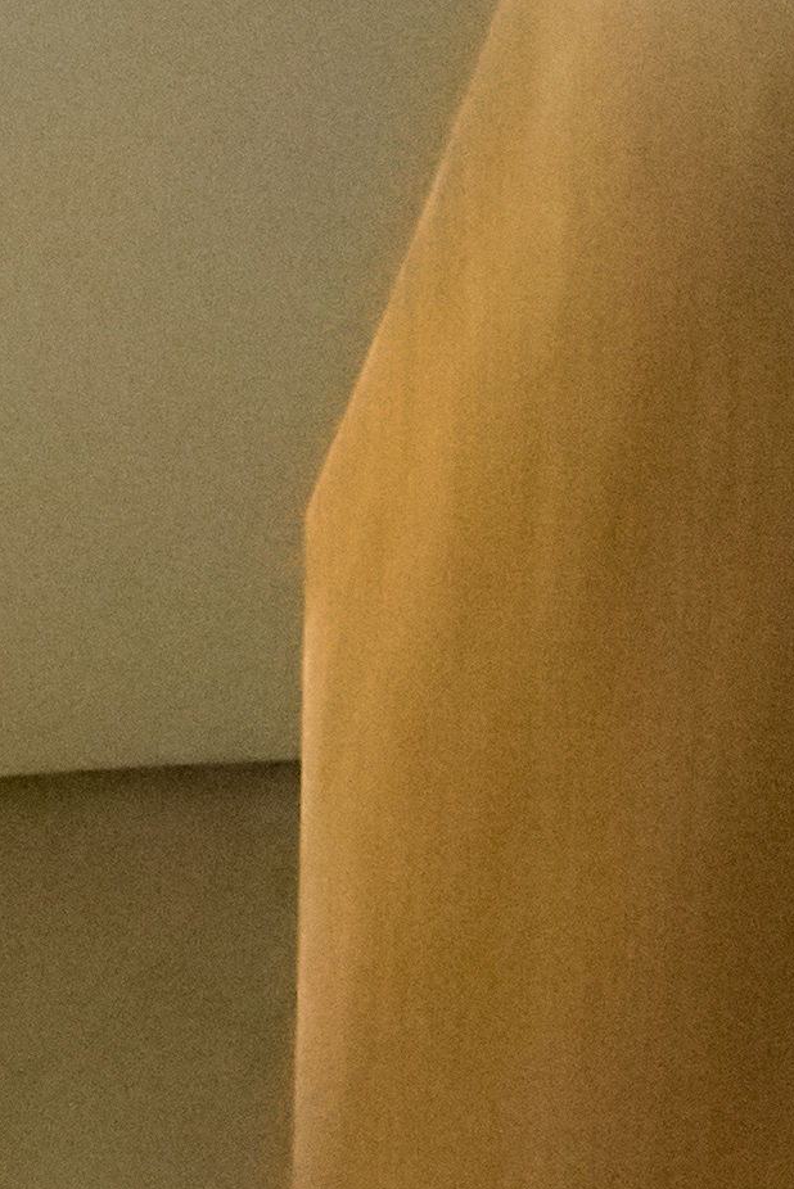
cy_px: 3134
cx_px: -1493
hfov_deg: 10.2
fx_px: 3438
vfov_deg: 12.9
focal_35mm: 104
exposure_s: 1/125
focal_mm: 16
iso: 6400
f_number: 4.5
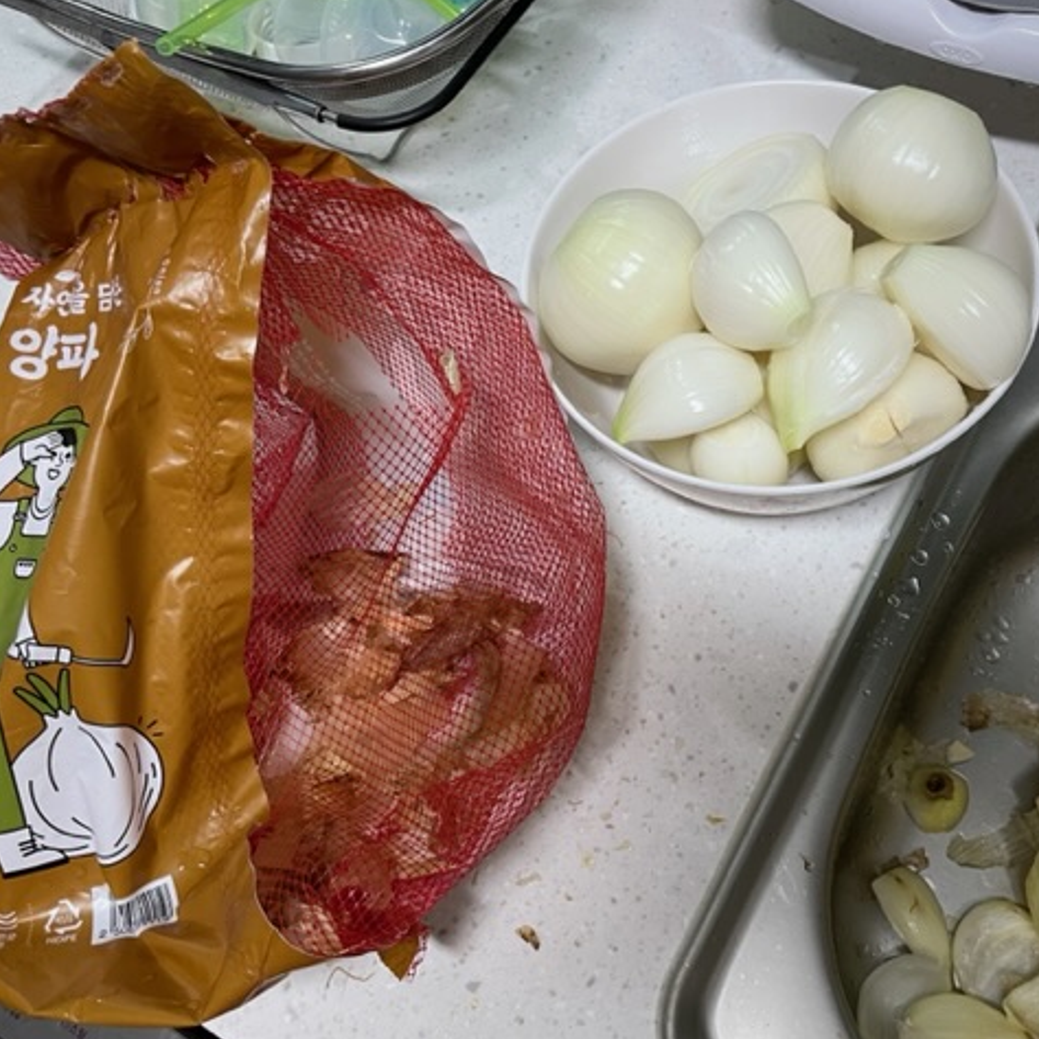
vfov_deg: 52.5
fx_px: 1053
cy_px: 517
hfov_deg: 52.1
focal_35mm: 31
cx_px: 629
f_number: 1.6
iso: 100
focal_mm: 4.2
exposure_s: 1/60
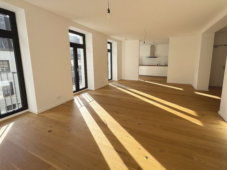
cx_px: 124
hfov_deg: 94.3
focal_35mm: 16
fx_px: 105
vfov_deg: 77.8
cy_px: 75
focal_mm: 2.22
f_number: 2.2
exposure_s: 1/451
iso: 40
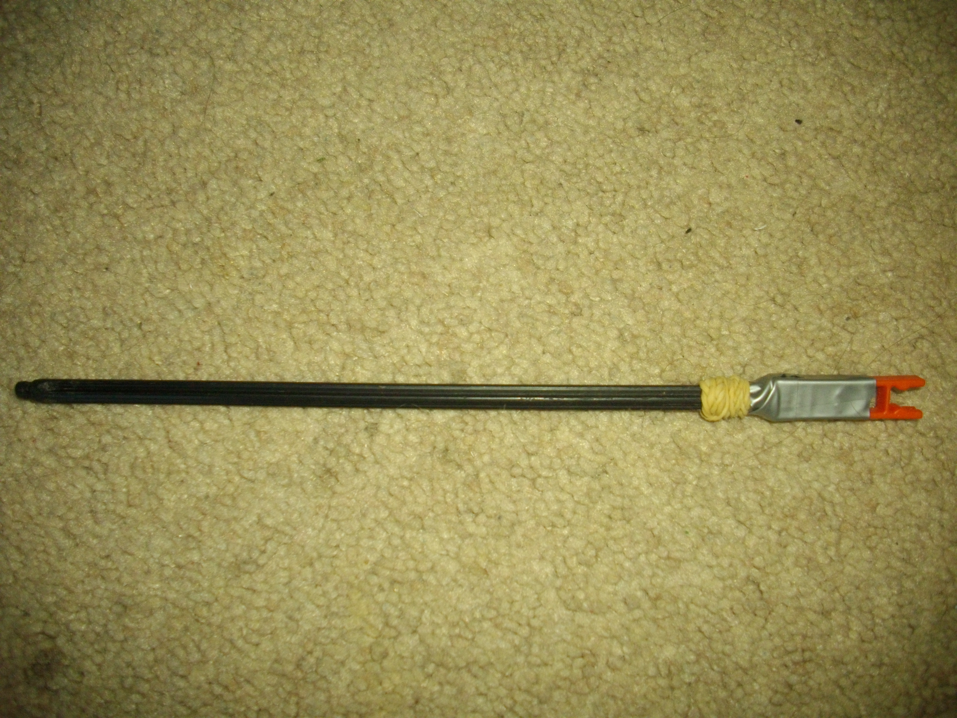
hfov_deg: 50.1
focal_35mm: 37
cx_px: 478
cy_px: 359
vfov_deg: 38.7
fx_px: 1023
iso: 200
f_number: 2.8
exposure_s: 1/50
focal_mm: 6.2
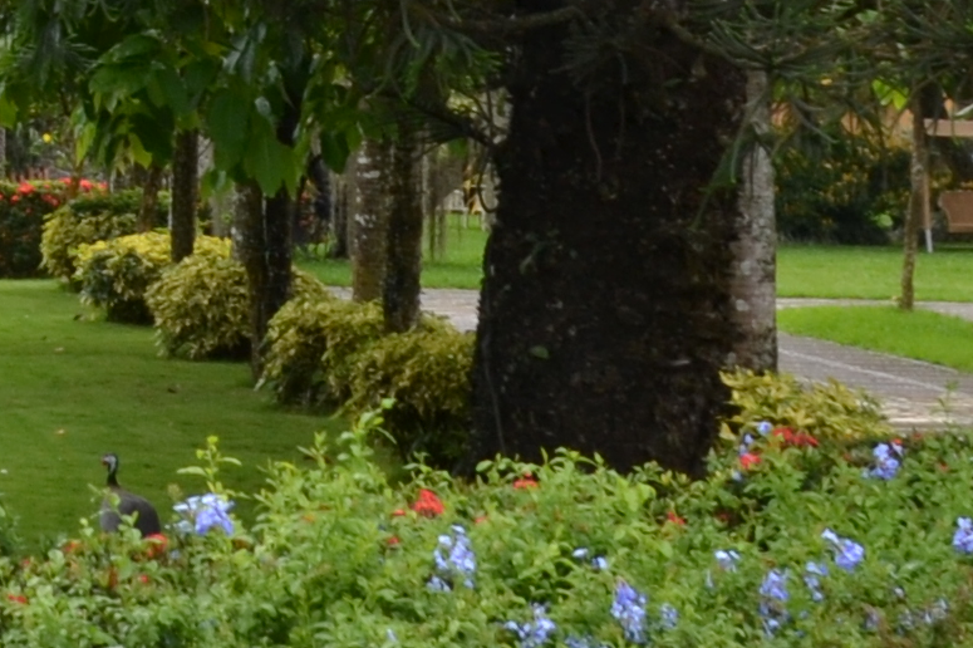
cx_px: -835
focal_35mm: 232
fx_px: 6267
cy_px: -129
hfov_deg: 8.5
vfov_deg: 5.9
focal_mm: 26
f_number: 7.1
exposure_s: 1/200
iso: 100
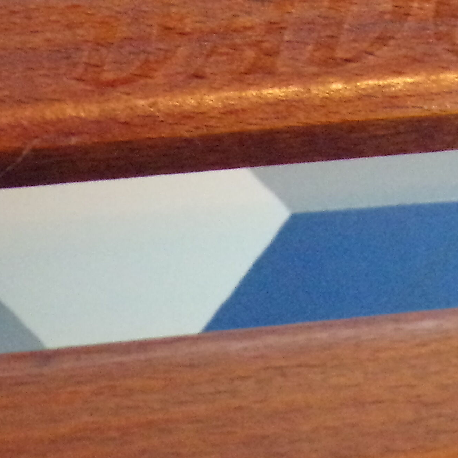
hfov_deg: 9.9
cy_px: -5
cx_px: 593
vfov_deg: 10.0
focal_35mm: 173
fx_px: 2590
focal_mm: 10.1
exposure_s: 1/18
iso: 800
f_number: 3.7
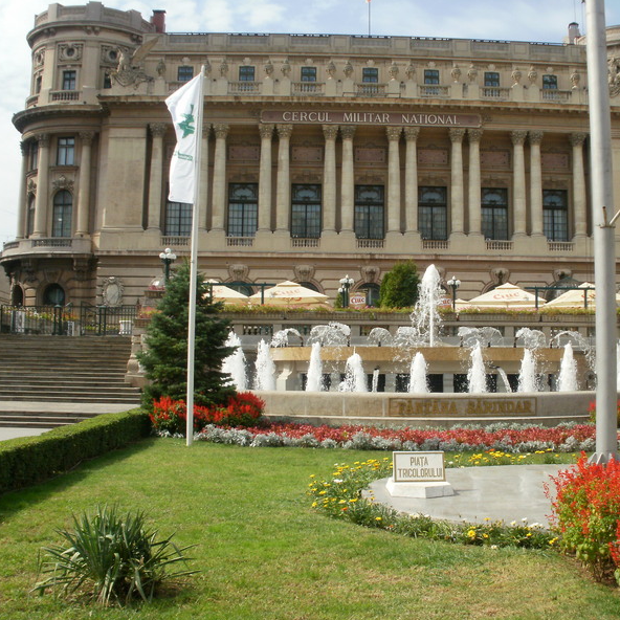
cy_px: 310
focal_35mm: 43
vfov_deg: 39.2
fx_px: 871
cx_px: 376
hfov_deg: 39.0
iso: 100
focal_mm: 6.3
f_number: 5.6
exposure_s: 1/500
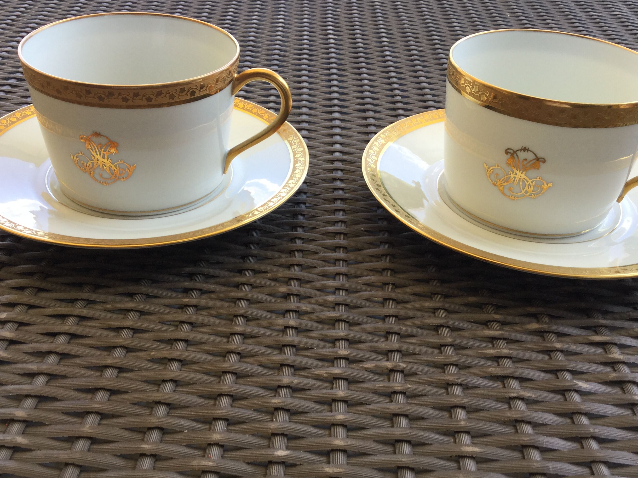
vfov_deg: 37.7
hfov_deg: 49.0
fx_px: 700
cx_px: 319
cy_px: 236
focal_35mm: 38
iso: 25
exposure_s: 1/113
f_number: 2.4
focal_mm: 3.3
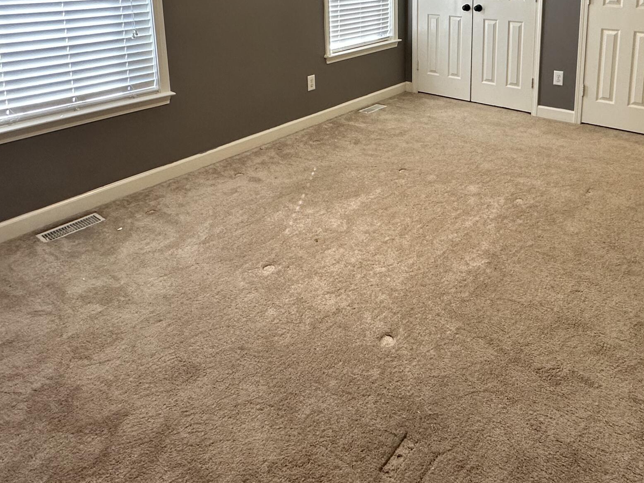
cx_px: 416
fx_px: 502
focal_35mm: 27
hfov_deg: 64.1
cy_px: 51
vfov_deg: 46.5
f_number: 2.2
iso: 200
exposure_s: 1/120
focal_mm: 2.22
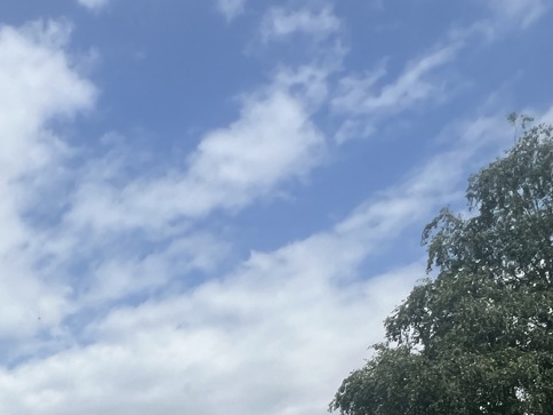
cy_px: 577
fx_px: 687
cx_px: -26
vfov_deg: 26.7
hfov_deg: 37.9
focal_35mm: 43
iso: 32
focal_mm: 1.57
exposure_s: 1/3425
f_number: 1.8
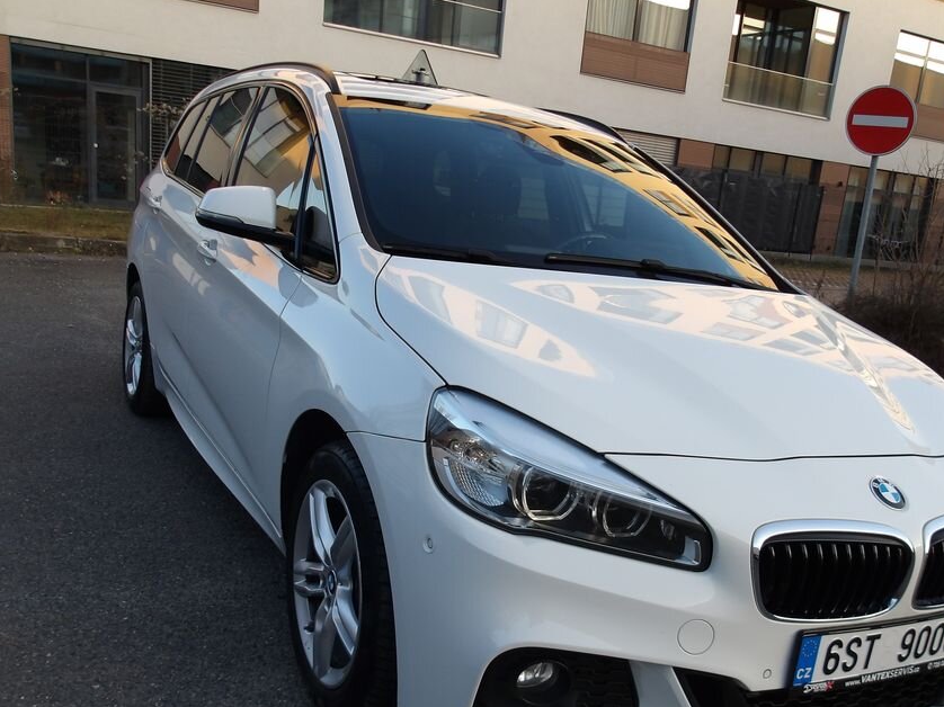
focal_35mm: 33
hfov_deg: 55.2
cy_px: 430
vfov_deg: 42.7
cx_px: 523
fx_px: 900
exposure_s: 1/134
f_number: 3
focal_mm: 4.9
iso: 100
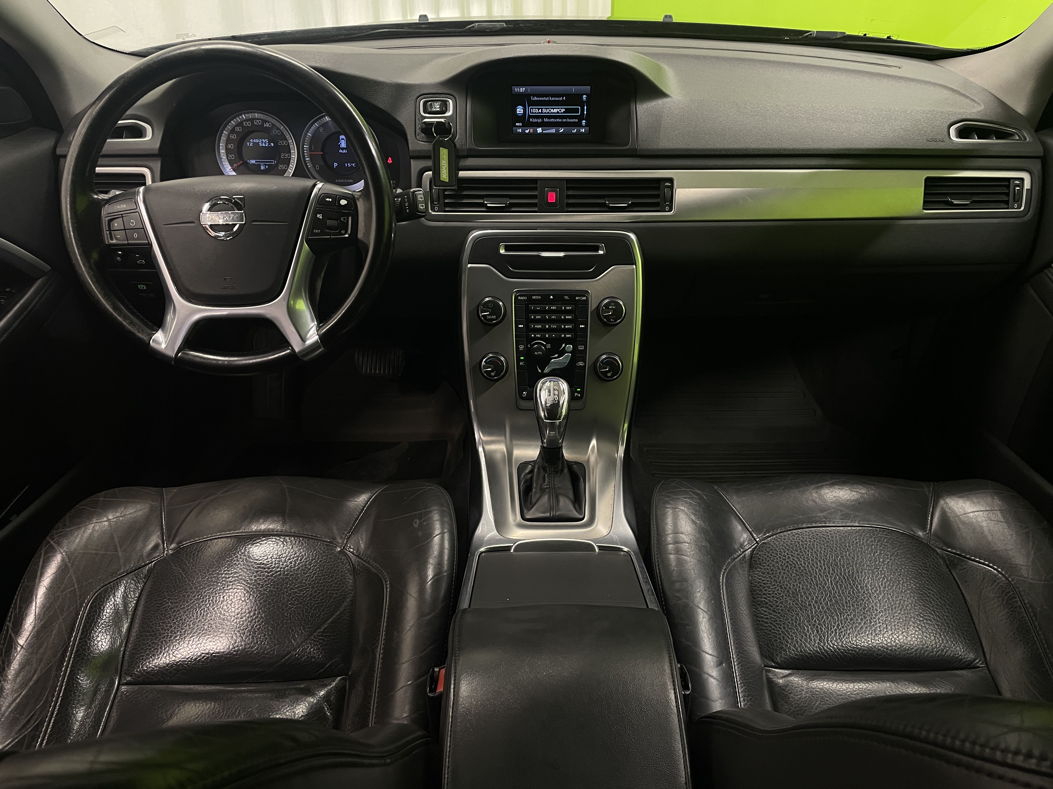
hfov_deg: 67.3
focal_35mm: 26
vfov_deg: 53.1
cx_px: 526
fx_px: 791
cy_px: 394
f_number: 1.6
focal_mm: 4.2
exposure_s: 1/50
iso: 200
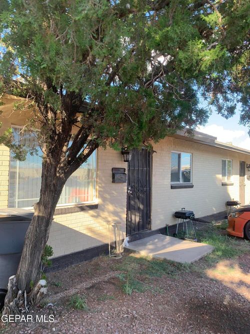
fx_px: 250
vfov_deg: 67.3
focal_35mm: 26
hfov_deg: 53.0
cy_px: 167
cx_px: 125
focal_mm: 4.25
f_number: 1.8
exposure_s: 1/251
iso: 25
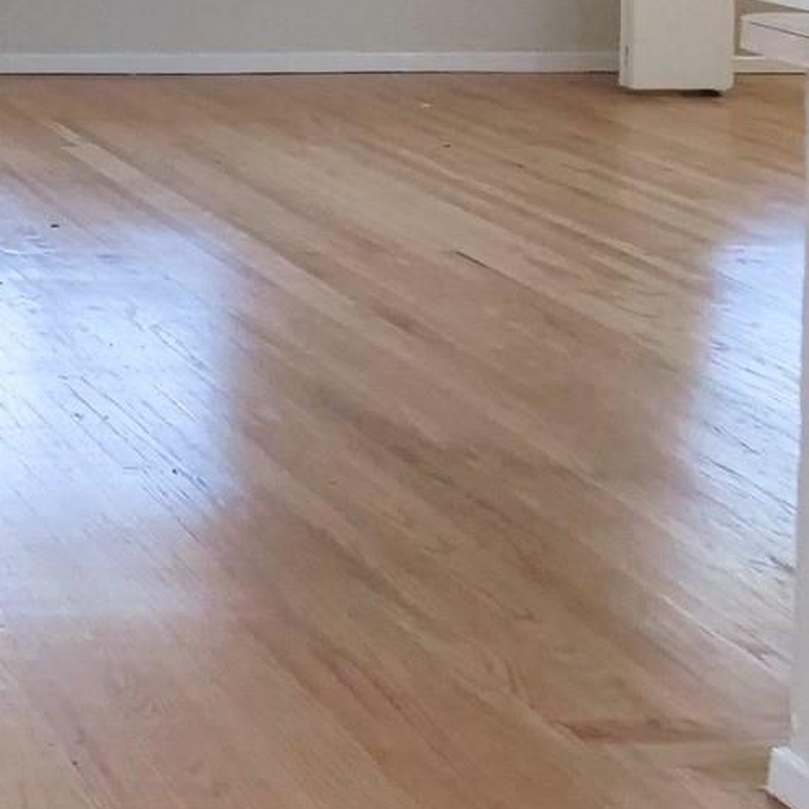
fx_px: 2036
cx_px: -585
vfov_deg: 20.6
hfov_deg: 18.4
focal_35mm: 77
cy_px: -231
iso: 800
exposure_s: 1/160
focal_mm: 7
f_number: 4.5
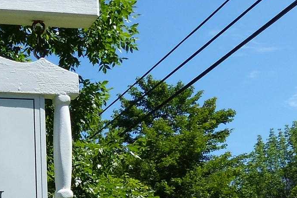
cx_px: -39
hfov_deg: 20.0
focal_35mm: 97
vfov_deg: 13.9
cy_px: 204
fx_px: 800
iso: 100
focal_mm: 4.5
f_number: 4
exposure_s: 1/800
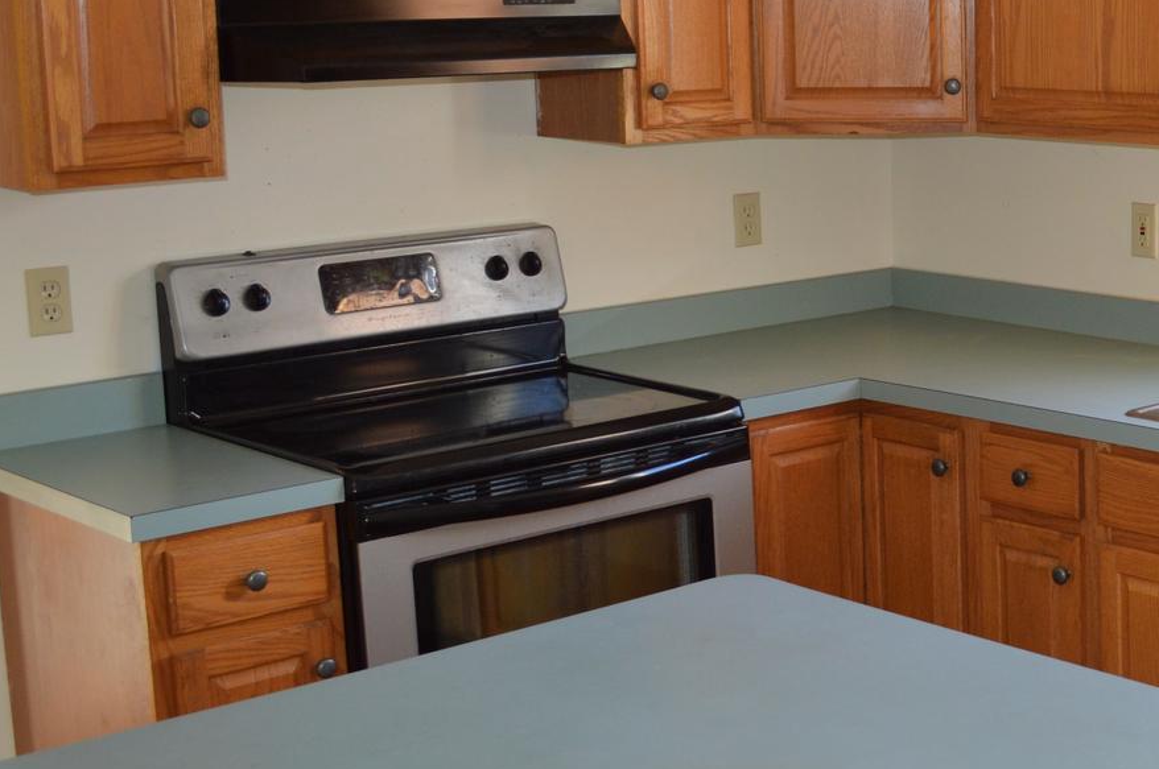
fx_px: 2026
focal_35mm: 63
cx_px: 1349
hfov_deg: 28.3
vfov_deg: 21.5
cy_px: 301
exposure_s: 1/125
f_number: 4
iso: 400
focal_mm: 18
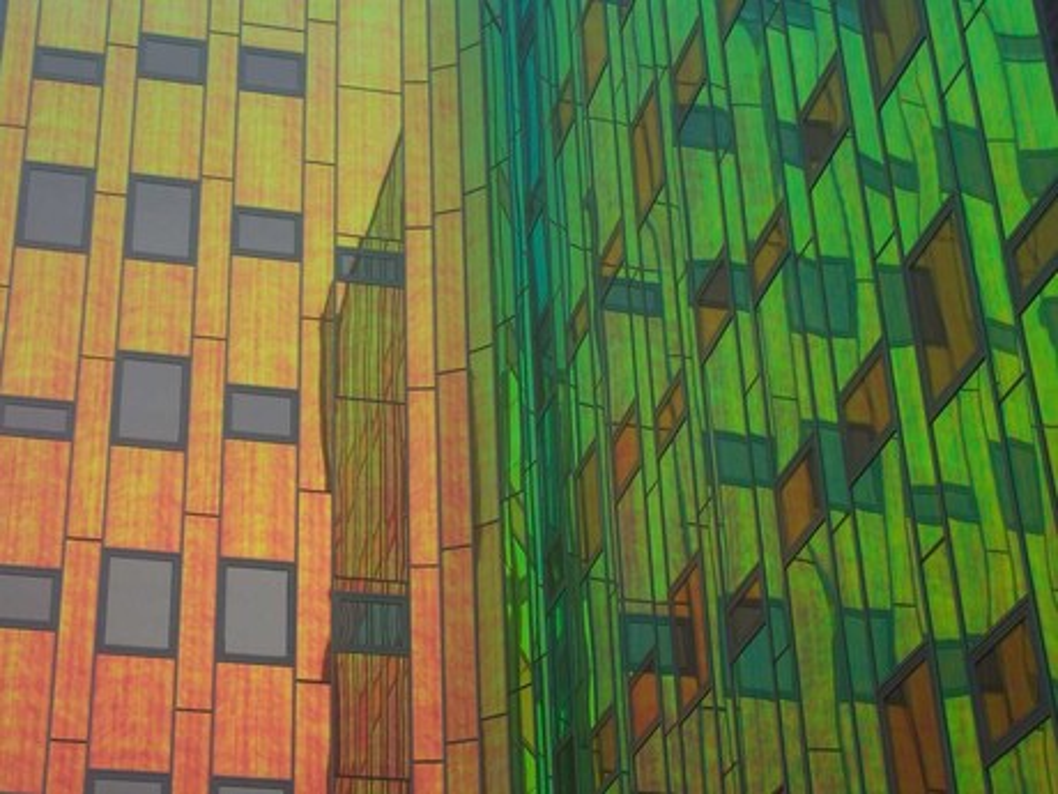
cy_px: 397
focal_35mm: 67
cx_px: 529
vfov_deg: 21.9
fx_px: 2048
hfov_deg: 29.0
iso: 80
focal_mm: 11.1
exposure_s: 1/500
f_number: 3.2
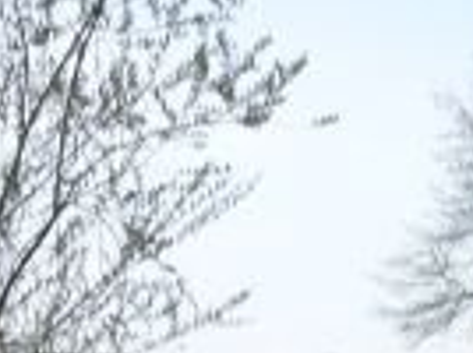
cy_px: 600
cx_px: 632
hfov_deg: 16.2
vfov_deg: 12.0
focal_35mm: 115
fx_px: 1569
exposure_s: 1/400
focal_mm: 5.2
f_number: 5
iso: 100
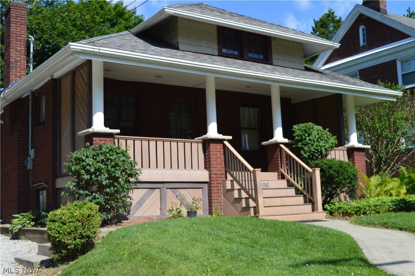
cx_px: 208
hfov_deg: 41.2
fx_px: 553
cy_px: 138
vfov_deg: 28.0
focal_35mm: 48
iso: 100
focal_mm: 32
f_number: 8
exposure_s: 1/250
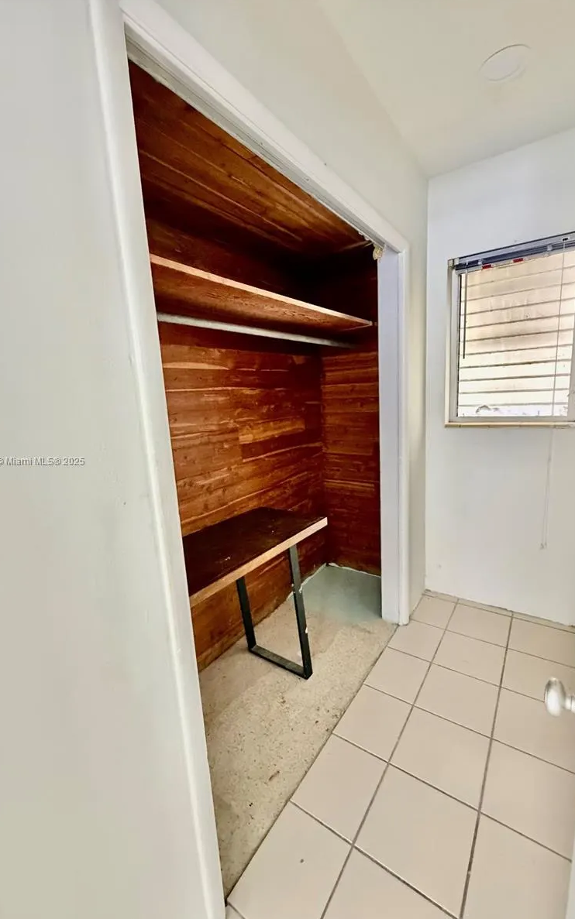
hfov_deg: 74.8
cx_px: 291
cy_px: 461
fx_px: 376
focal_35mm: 15
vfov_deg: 101.5
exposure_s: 1/60
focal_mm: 2.22
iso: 1000
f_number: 2.2
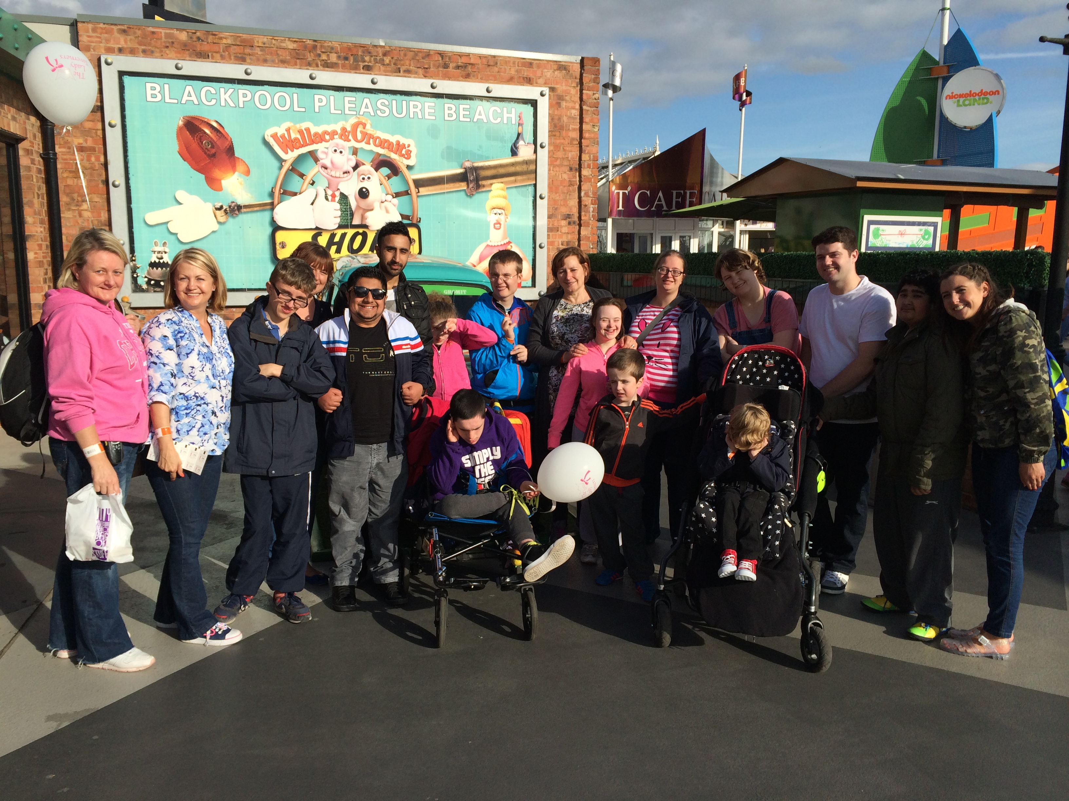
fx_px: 926
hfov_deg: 60.0
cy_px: 400
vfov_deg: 46.8
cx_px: 534
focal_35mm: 30
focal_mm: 4.12
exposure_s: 1/2415
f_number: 2.2
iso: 40
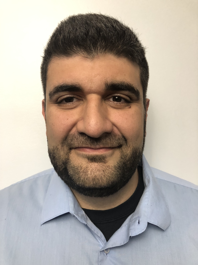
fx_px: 214
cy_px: 132
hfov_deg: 49.7
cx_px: 99
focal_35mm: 28
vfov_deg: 63.4
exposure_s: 1/11
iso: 100
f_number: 1.8
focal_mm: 3.99
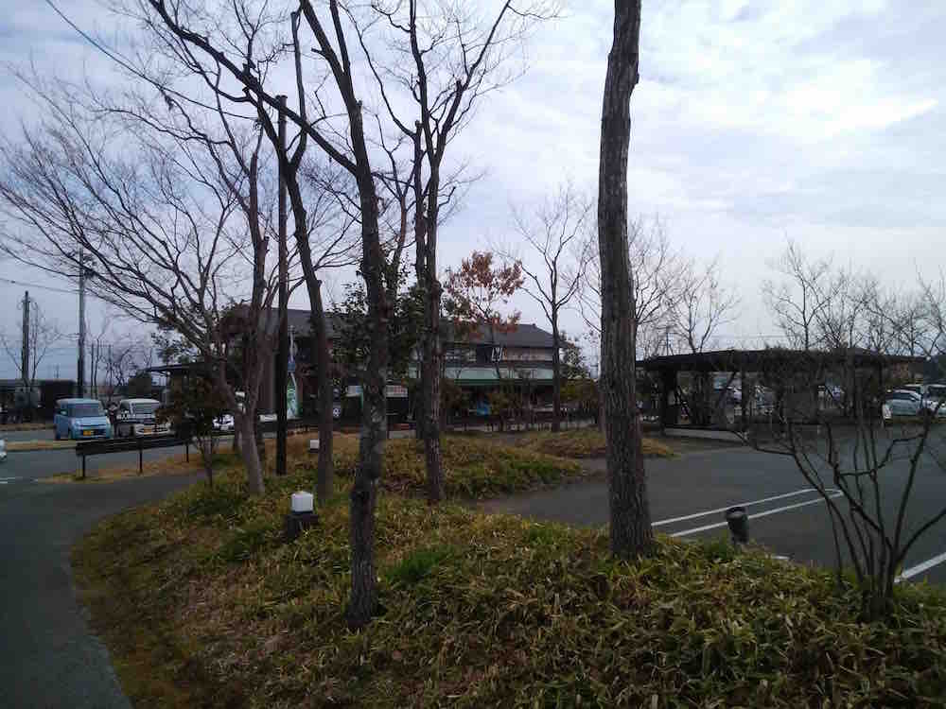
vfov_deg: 51.4
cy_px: 354
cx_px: 473
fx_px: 738
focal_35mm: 27
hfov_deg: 65.3
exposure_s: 1/948
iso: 40
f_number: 2.4
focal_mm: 2.87
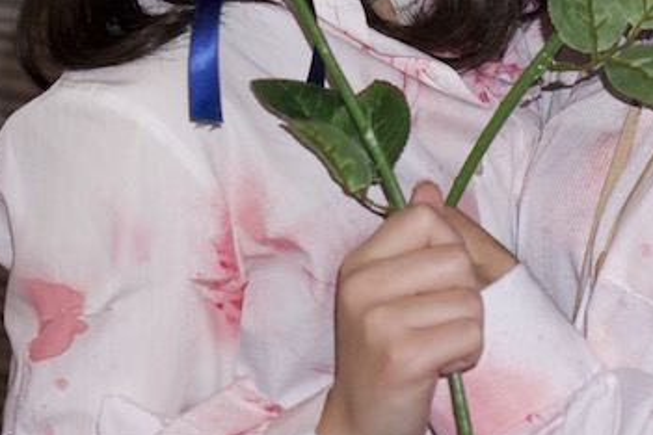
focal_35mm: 148
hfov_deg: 13.8
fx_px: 2684
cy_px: -155
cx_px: 530
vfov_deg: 9.1
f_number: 2.8
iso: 400
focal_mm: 35
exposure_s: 1/60
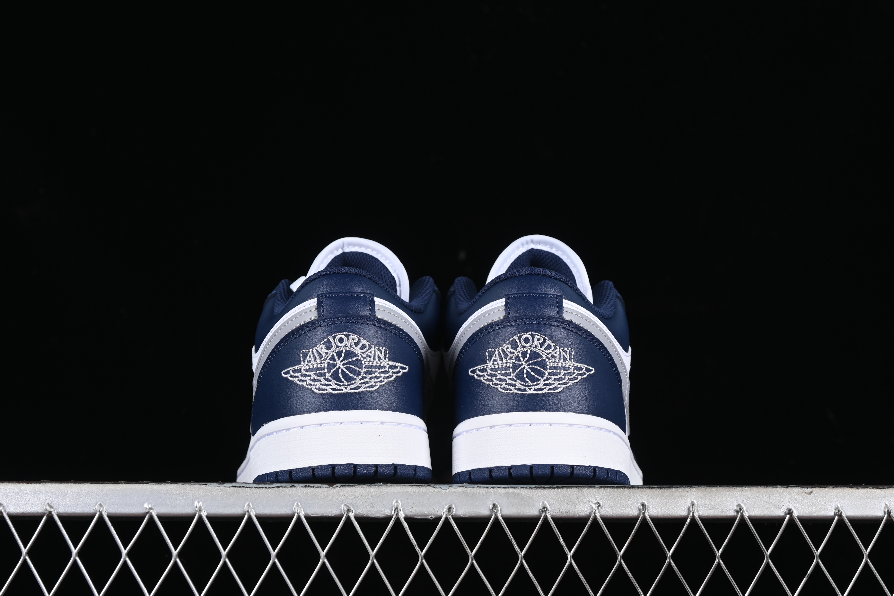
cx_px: 447
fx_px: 1862
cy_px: 298
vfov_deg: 18.2
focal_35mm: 75
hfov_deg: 27.0
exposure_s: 1/60
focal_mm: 50
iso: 160
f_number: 7.1
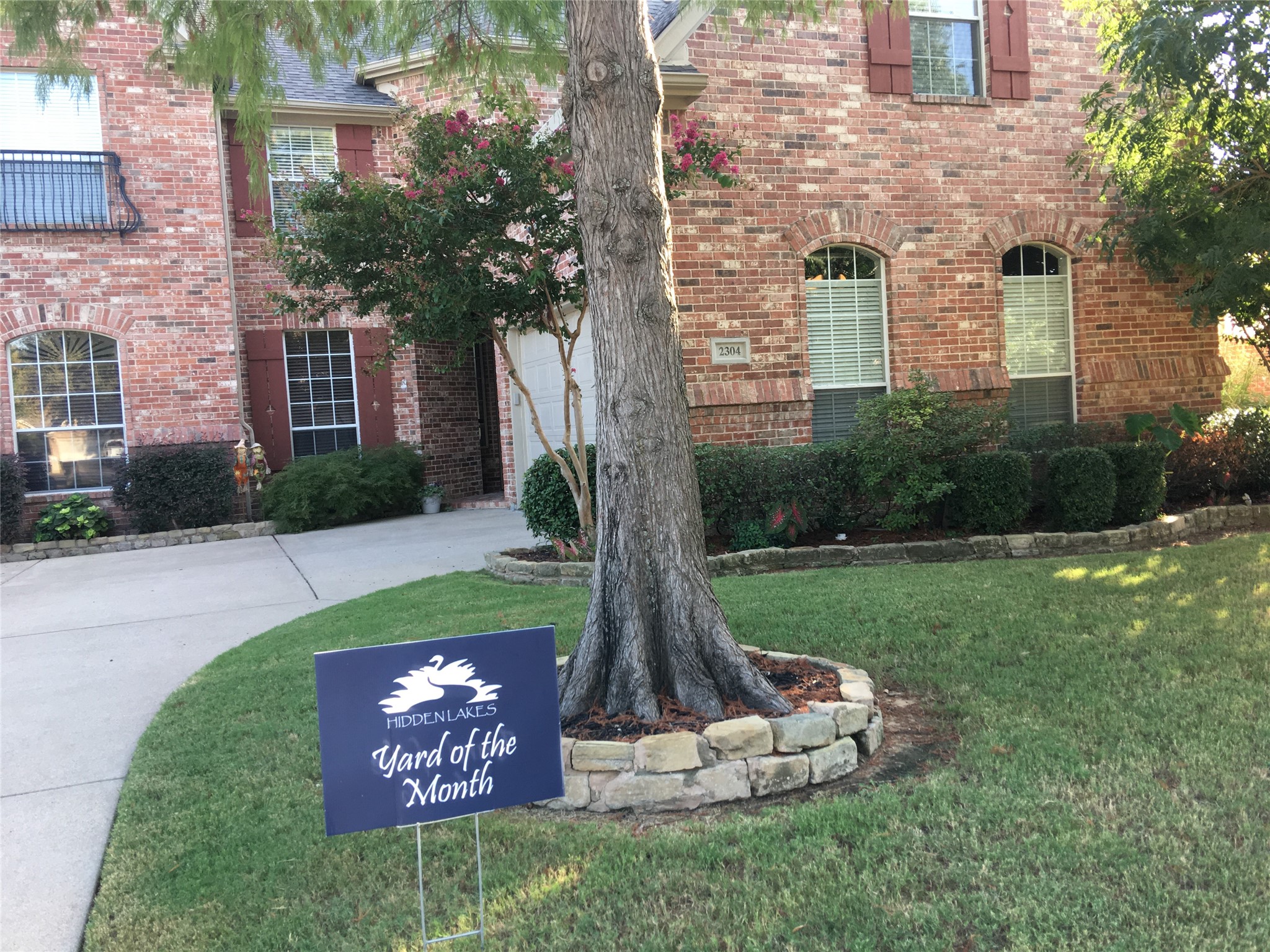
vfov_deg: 48.2
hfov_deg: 61.7
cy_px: 476
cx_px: 635
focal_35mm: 29
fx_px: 1064
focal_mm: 4.15
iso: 40
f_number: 2.2
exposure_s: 1/120
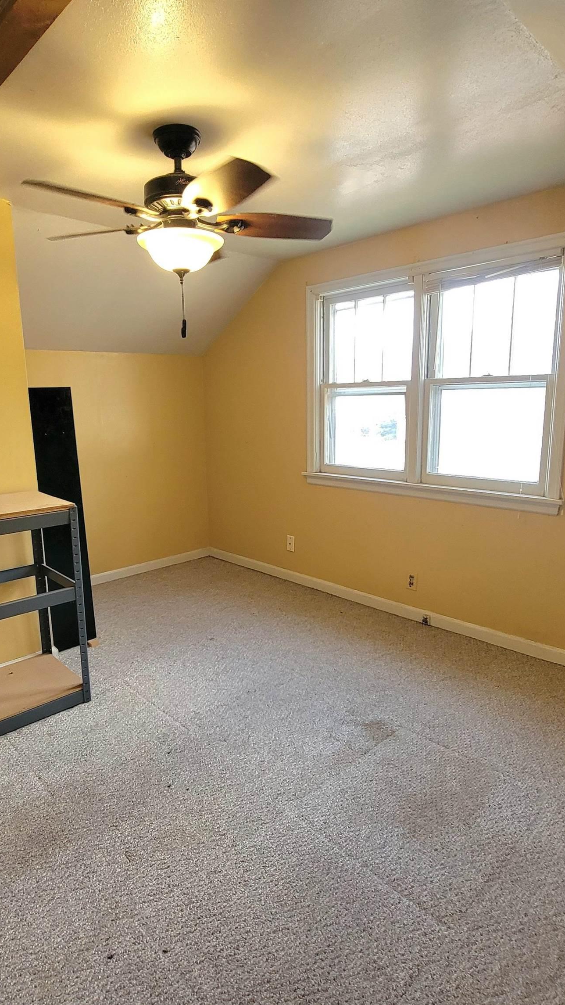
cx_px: 248
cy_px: 504
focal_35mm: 19
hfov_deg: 58.2
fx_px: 506
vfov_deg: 89.6
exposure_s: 1/60.2
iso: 160
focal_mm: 2.2
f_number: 2.2
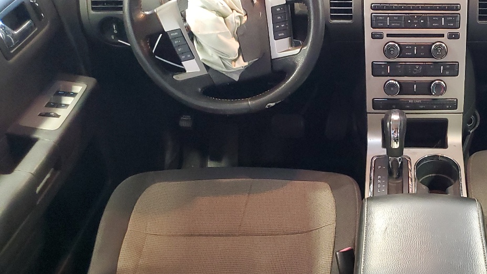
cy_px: 198
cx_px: 421
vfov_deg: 24.2
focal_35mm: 49
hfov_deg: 39.6
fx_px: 633
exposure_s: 1/20
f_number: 1.5
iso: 305
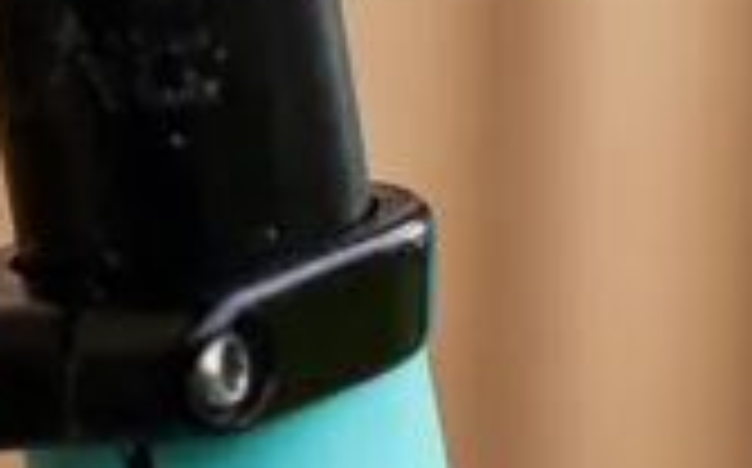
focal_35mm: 366
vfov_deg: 3.6
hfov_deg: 5.7
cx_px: 86
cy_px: 772
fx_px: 7493
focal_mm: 75
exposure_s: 1/800
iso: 800
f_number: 4
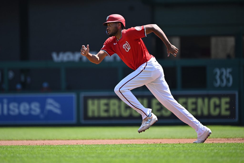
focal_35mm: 400
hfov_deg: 5.2
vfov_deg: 3.4
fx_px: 2711
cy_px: 82
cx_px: 122
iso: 500
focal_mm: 400
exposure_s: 1/2000
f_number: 4
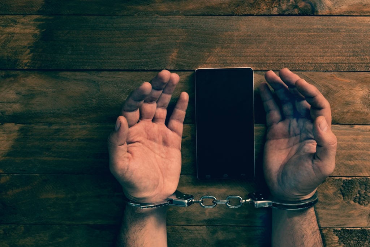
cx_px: 185
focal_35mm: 52
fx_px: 540
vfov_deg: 25.8
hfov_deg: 37.8
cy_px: 124
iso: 100
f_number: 8
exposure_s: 1/100
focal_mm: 35
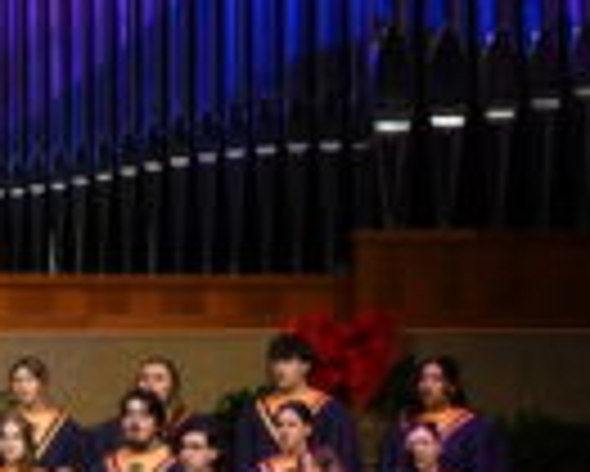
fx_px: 6588
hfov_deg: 5.1
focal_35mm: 377
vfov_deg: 4.1
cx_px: -378
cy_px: 272
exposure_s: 1/320
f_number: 2.8
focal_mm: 70
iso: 2000
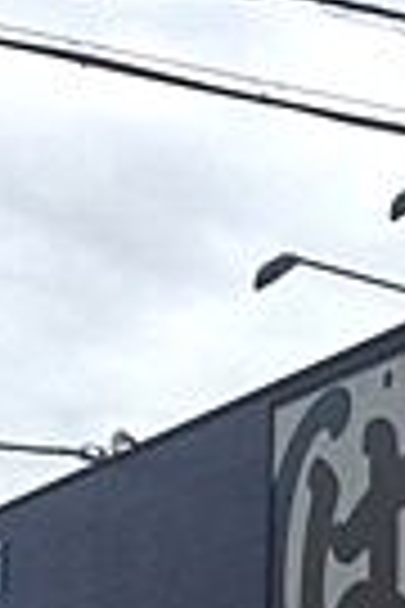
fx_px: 2413
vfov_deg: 14.0
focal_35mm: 143
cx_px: 1202
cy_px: 712
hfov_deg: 8.2
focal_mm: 4.15
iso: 32
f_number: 2.2
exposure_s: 1/3165
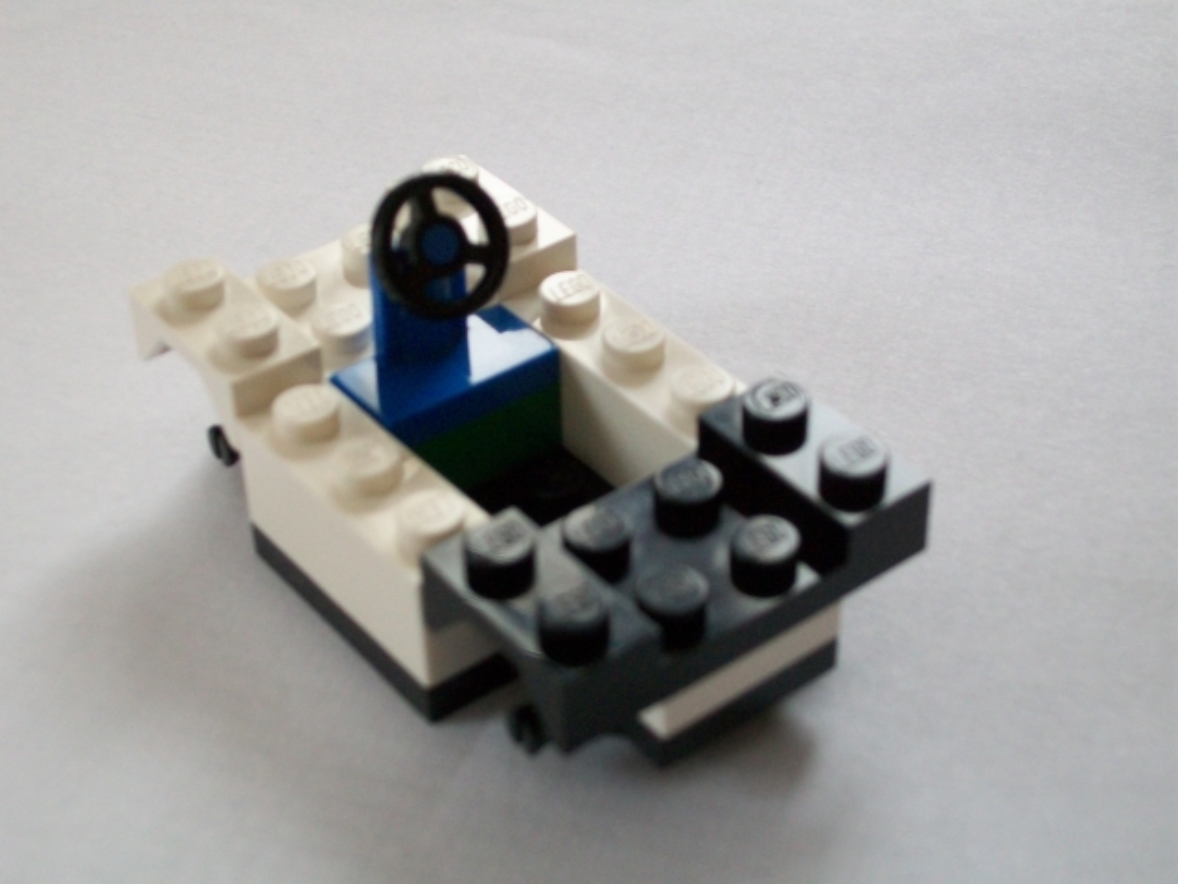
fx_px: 2246
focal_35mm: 66
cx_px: 589
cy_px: 442
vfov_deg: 22.3
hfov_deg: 29.4
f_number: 3.8
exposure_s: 1/15
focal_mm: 11.8
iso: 160
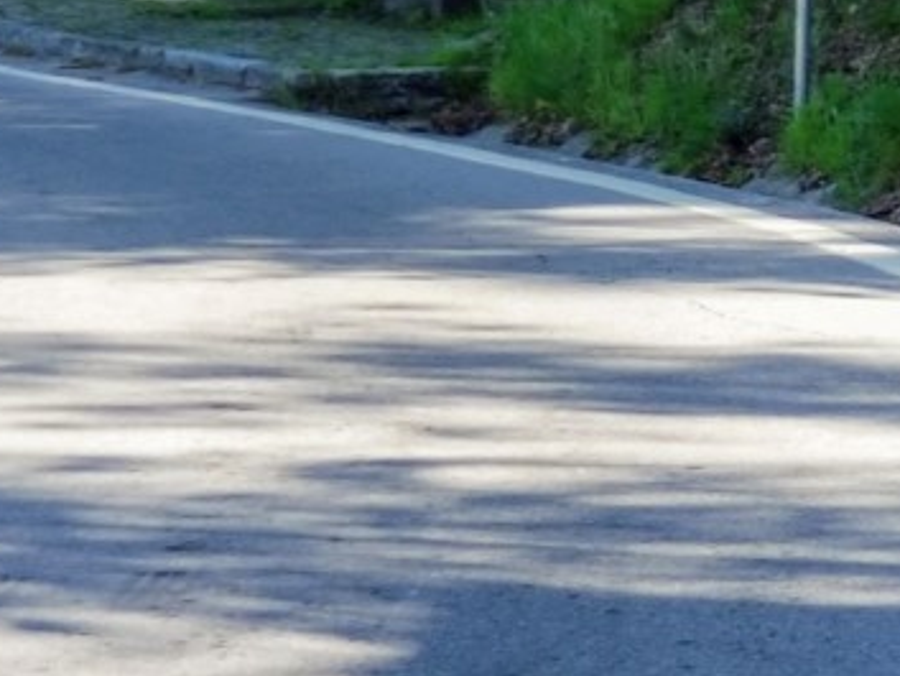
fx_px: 5202
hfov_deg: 9.9
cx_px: 755
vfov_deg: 7.4
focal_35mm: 200
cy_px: 388
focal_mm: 6
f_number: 2.4
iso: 25
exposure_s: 1/193
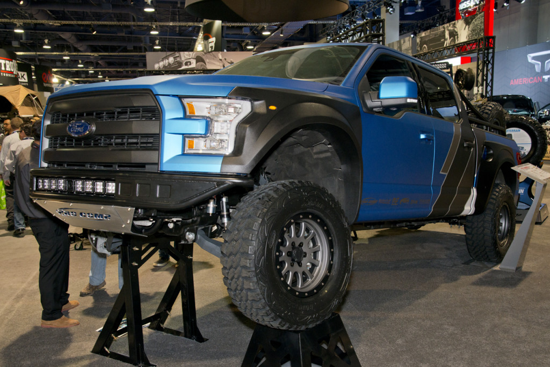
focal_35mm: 34
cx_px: 275
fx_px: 519
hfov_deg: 55.8
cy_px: 184
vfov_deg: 38.9
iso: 800
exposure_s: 1/60
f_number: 7.1
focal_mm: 34
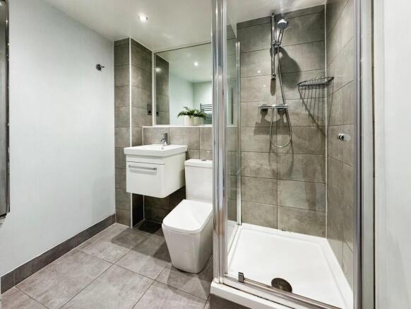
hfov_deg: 102.0
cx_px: 206
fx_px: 166
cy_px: 154
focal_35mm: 14
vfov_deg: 85.7
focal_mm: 2.22
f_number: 2.2
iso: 200
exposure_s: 1/100
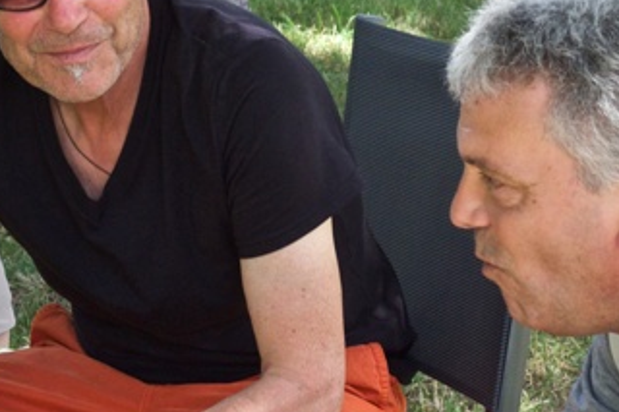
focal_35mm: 140
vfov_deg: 9.8
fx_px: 2406
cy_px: 216
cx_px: 251
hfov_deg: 14.7
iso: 2000
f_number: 7.1
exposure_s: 1/450
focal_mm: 37.4
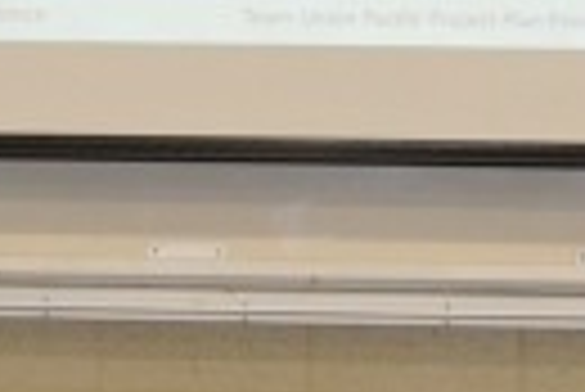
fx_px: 6507
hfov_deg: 5.1
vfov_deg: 3.4
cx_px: 306
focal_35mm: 400
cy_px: 198
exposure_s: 1/60
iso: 1000
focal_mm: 52
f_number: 5
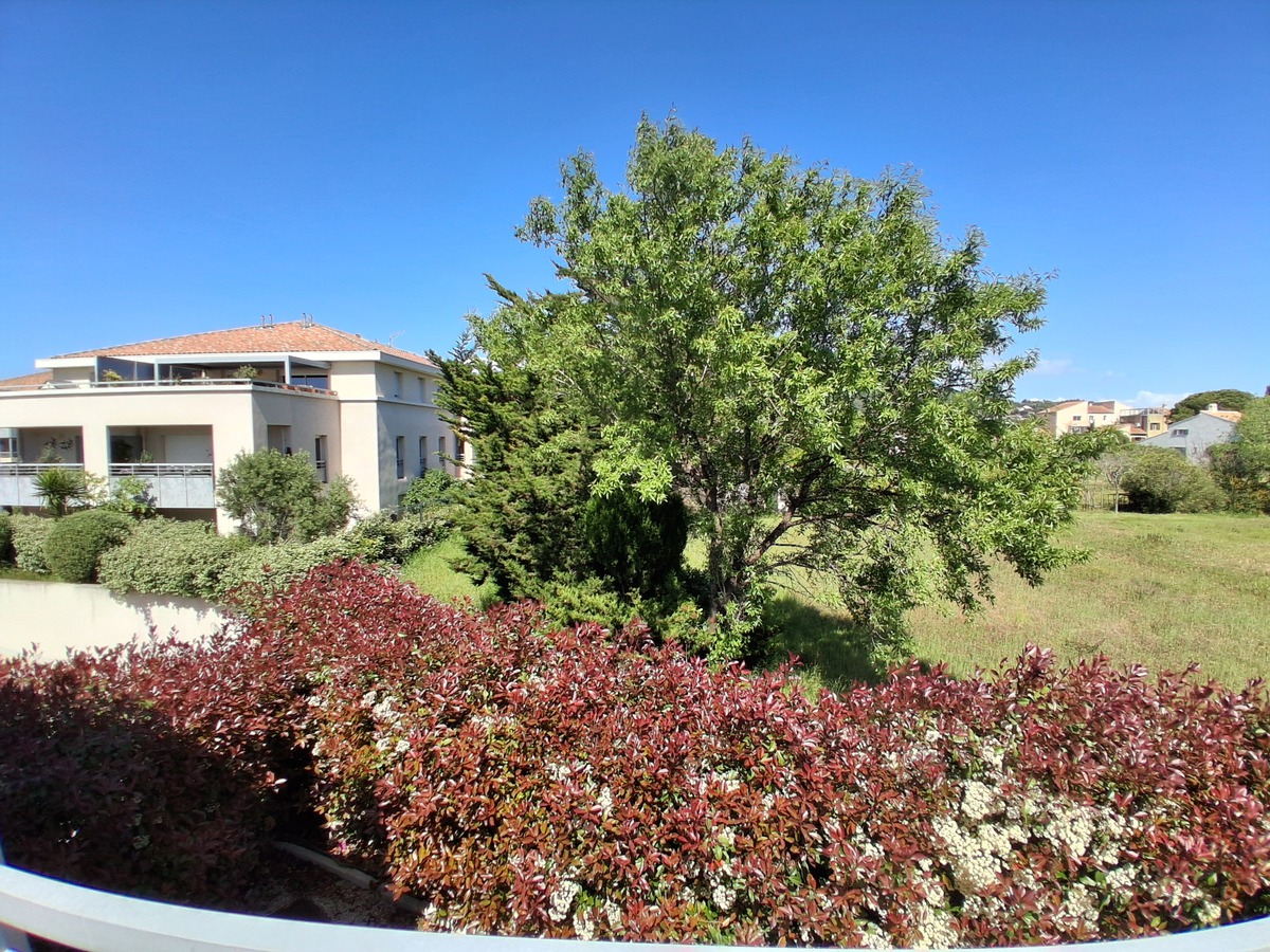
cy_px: 476
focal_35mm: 17
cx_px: 635
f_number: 2.2
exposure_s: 1/1353
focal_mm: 1.4
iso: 50
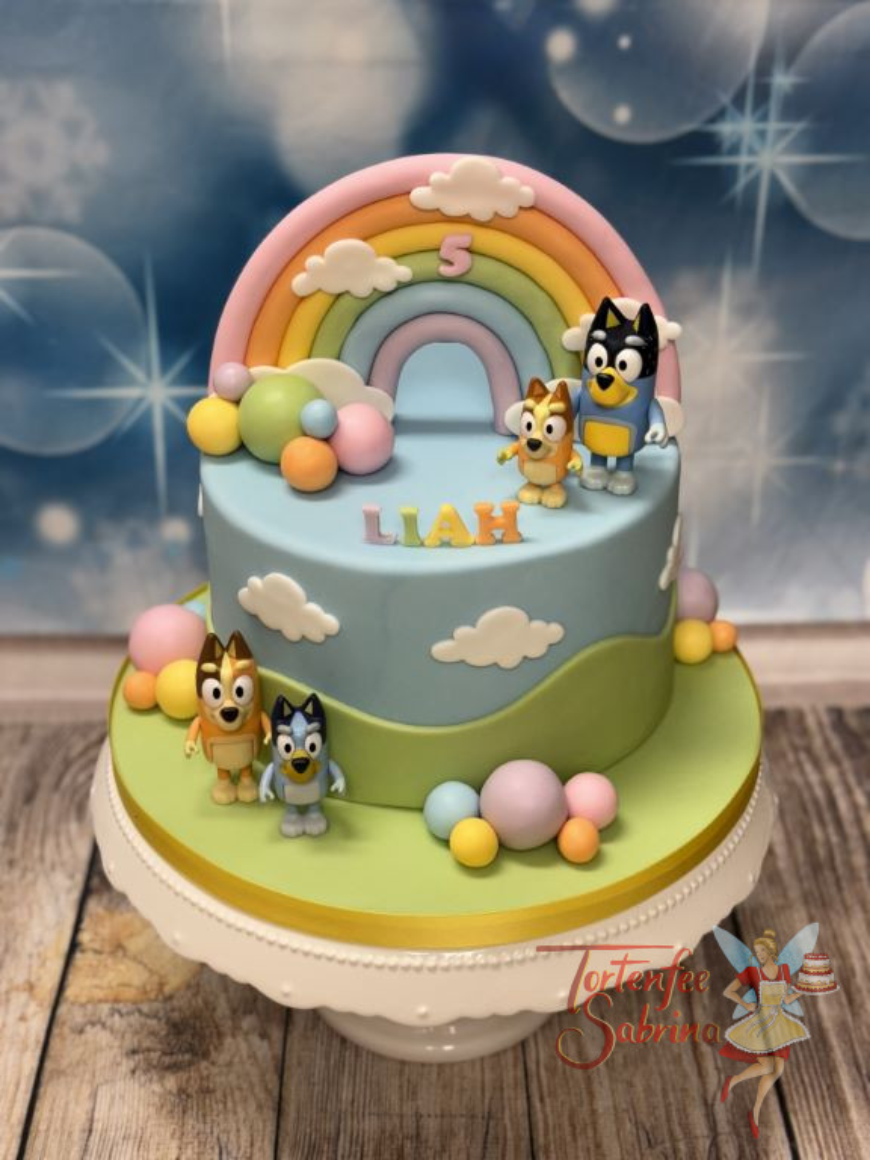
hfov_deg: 30.3
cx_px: 435
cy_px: 580
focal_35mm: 48
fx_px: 1609
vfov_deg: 39.7
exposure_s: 1/50
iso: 50
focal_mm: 6.76
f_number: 1.78
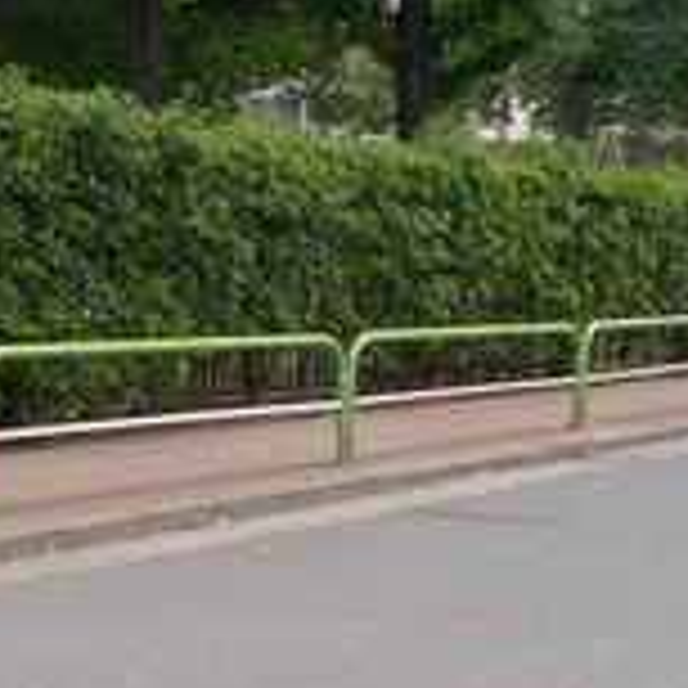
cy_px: 308
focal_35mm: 97
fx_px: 2181
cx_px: 153
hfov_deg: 17.8
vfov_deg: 17.9
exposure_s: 1/500
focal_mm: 5.1
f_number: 4
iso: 80
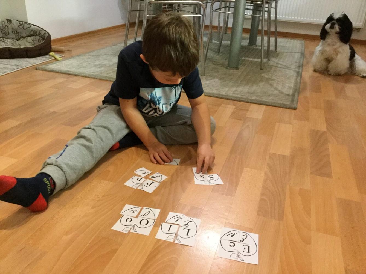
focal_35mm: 31
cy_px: 137
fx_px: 328
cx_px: 183
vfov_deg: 45.5
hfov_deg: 58.3
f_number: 2.4
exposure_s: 1/17
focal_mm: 3.3
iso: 250
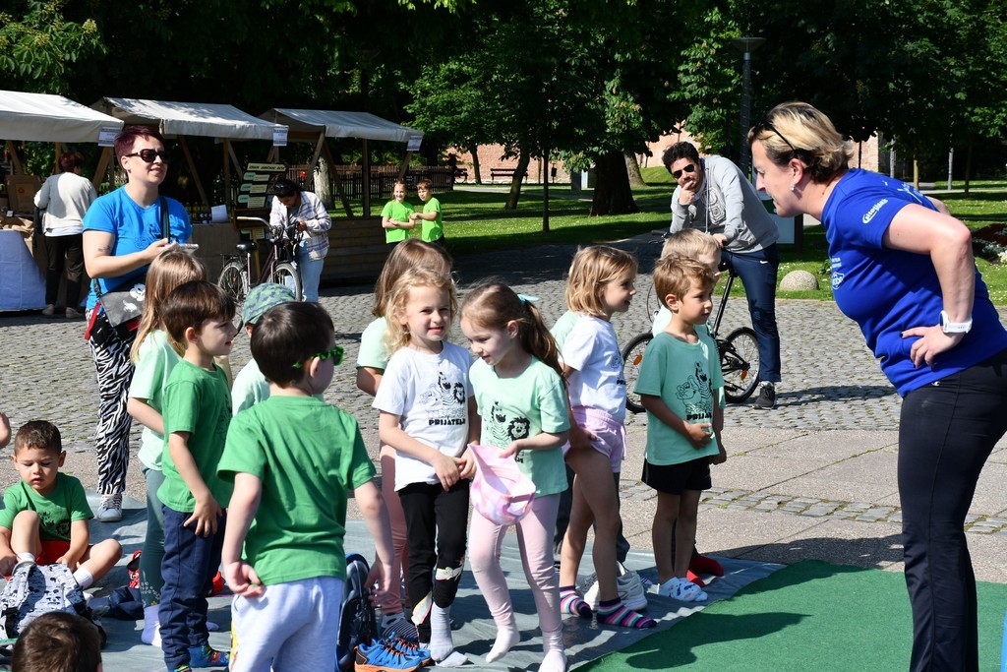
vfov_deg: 18.9
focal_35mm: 72
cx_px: 504
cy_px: 336
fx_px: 2014
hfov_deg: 28.1
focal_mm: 48
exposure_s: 1/250
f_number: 8
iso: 100
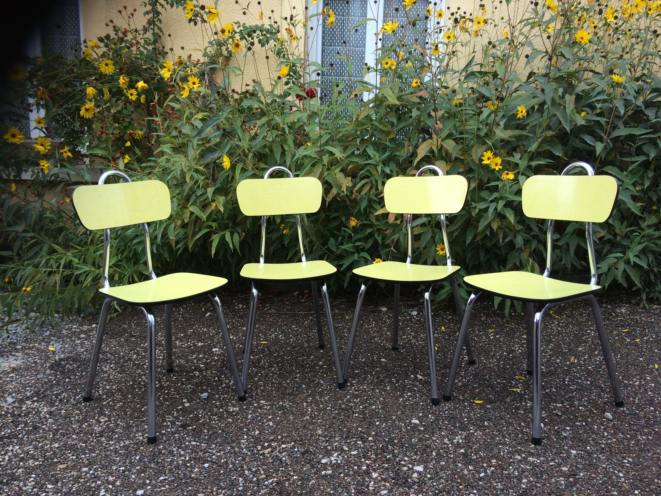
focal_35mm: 29
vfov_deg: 48.2
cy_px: 248
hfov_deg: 61.7
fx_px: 554
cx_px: 330
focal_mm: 4.15
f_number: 2.2
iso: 32
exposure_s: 1/273
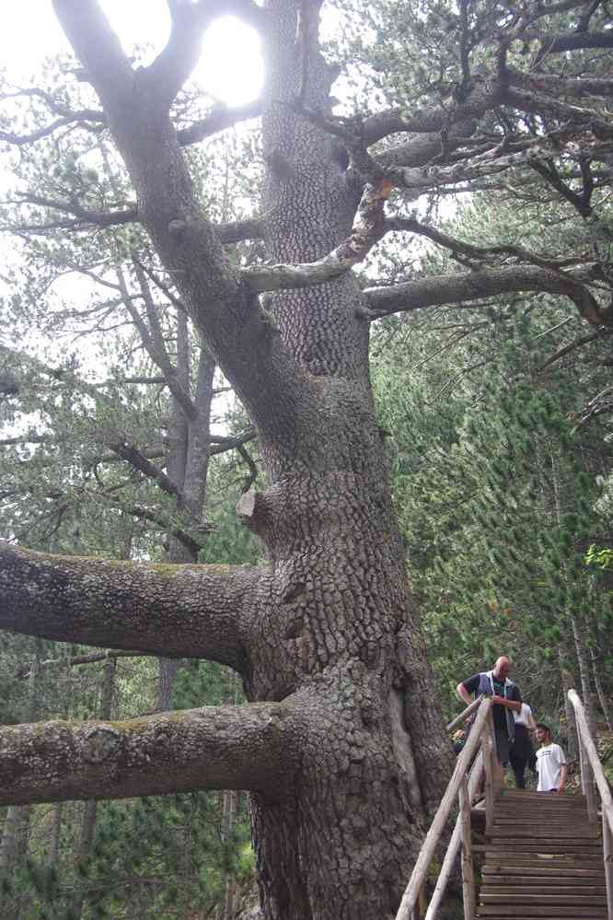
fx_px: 1098
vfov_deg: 45.4
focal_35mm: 43
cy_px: 460
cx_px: 306
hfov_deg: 31.2
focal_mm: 29.4
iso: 800
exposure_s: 1/60
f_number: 6.3
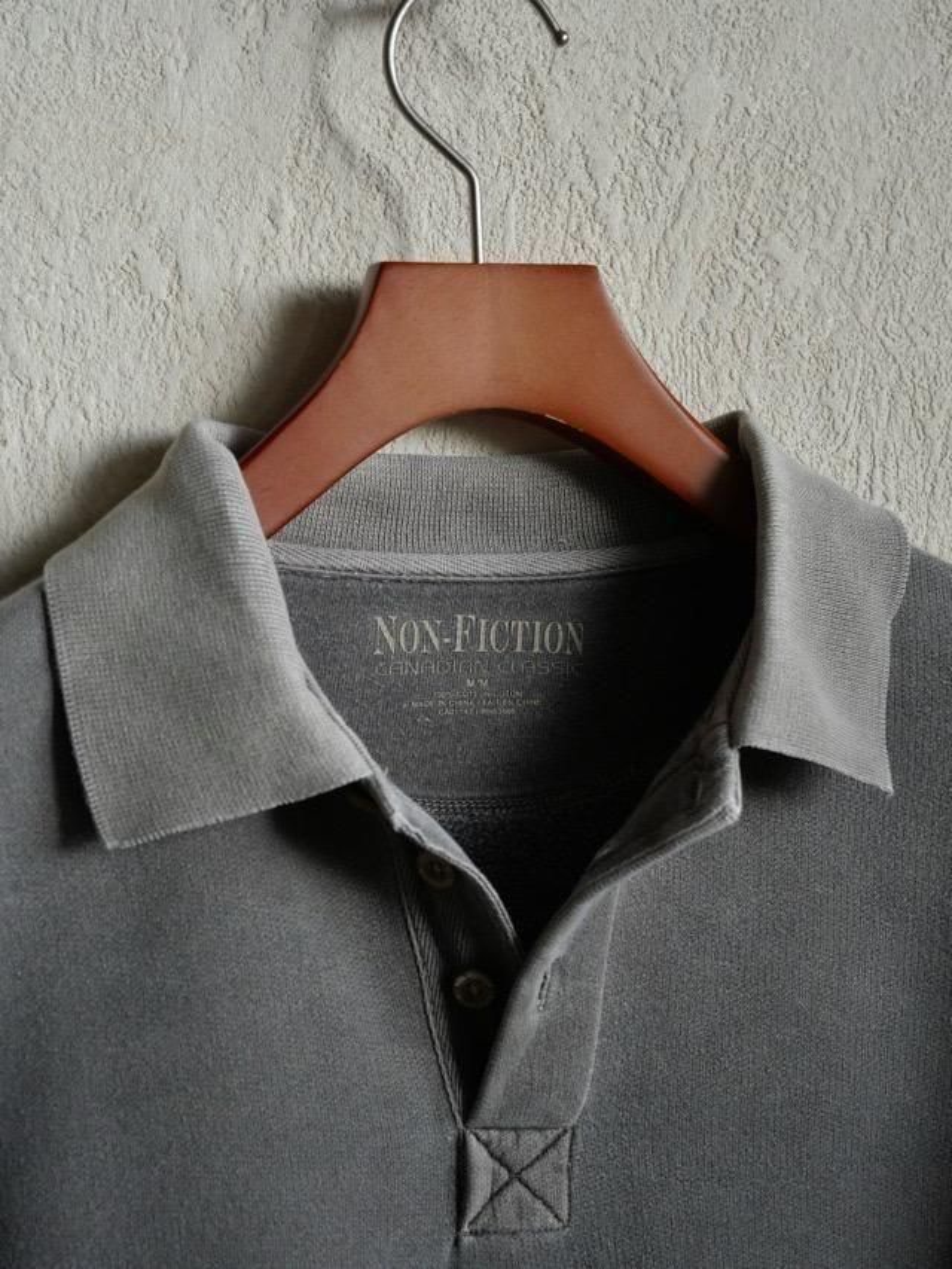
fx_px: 2346
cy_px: 634
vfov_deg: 30.3
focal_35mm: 64
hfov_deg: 22.9
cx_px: 476
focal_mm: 32
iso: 1000
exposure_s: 1/80
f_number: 3.8
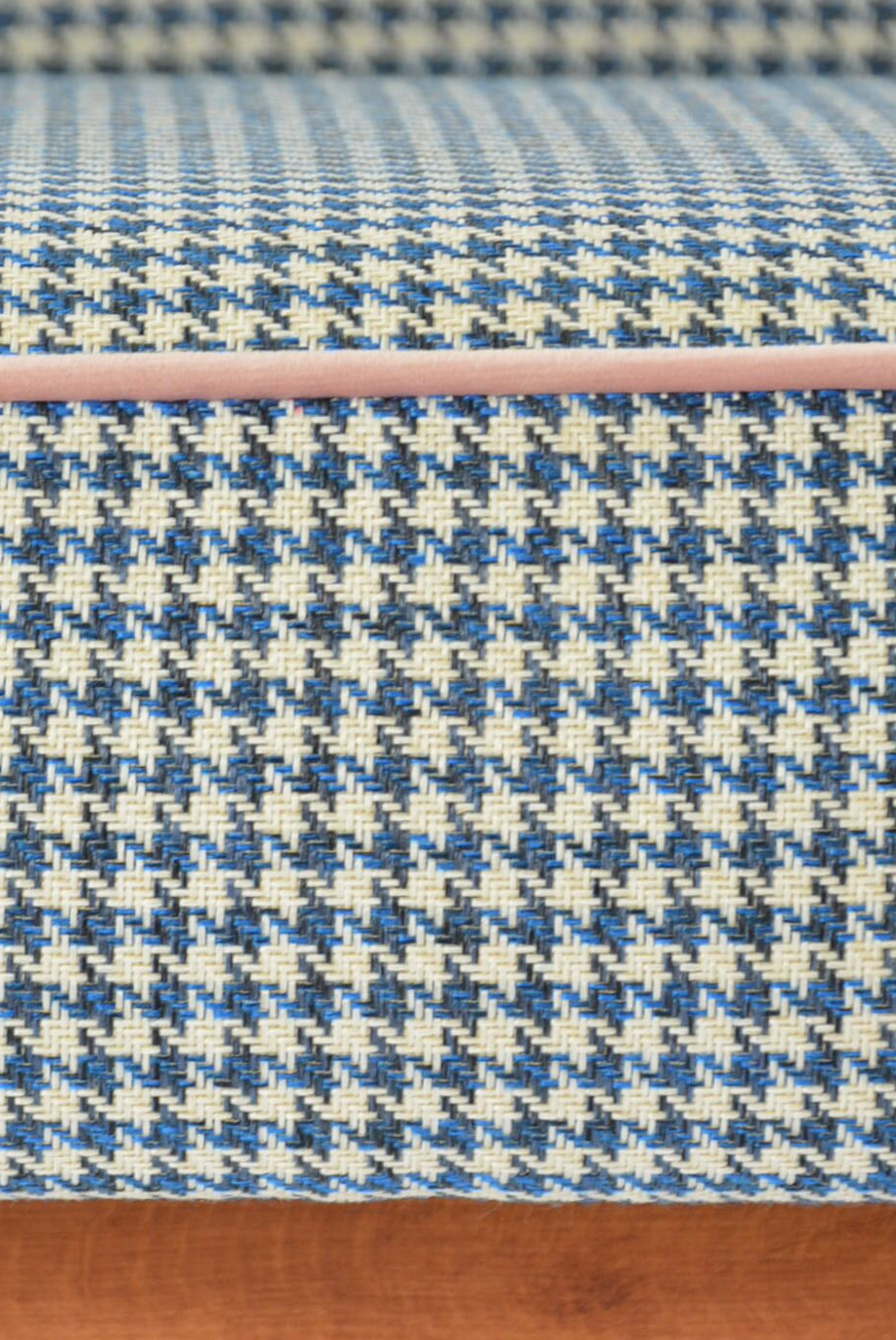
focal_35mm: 293
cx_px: 385
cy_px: 477
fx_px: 10916
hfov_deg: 4.7
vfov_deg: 7.0
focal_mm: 90
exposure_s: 1/125
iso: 800
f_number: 5.6
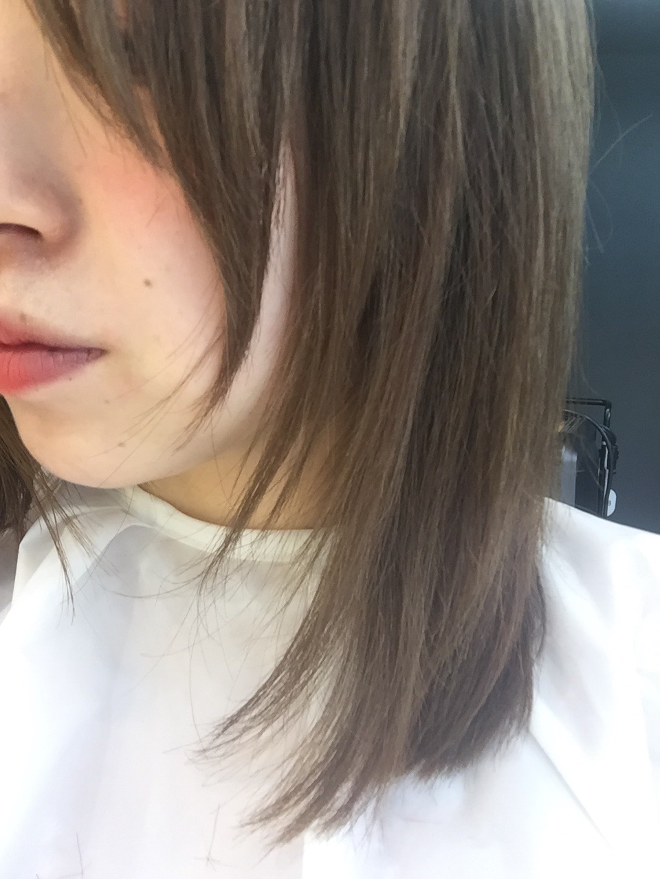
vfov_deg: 58.4
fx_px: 788
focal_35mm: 31
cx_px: 330
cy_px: 440
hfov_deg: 45.4
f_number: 2.2
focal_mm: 2.65
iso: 50
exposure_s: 1/30
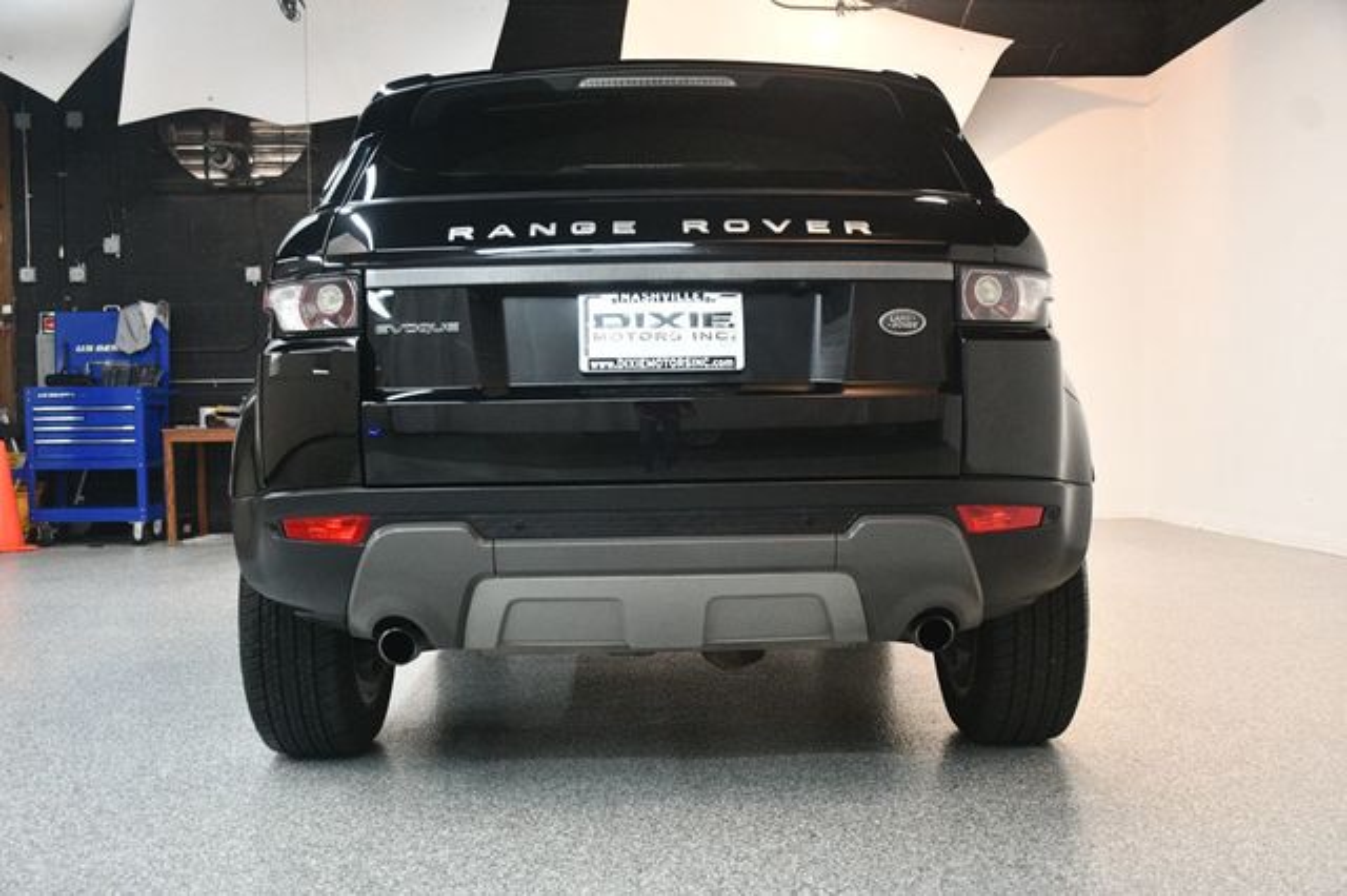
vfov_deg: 36.8
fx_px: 1346
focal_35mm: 36
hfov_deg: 53.2
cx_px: 674
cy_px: 448
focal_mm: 24
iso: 3200
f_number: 3.8
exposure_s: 1/125
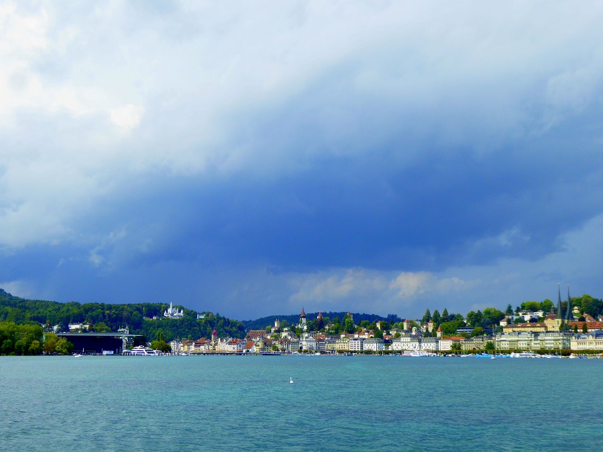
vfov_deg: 25.7
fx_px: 993
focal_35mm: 57
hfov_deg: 33.8
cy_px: 226
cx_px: 302
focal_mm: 10.3
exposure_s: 1/800
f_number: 4.2
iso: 100
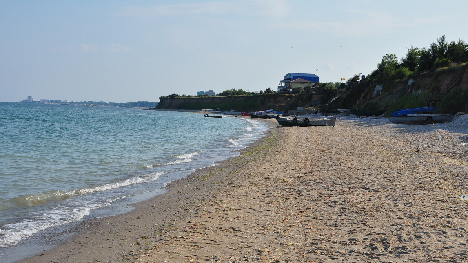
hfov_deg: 34.9
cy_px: 154
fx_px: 745
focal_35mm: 60
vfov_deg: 20.0
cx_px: 233
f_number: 11
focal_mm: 38
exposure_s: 1/500
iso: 400
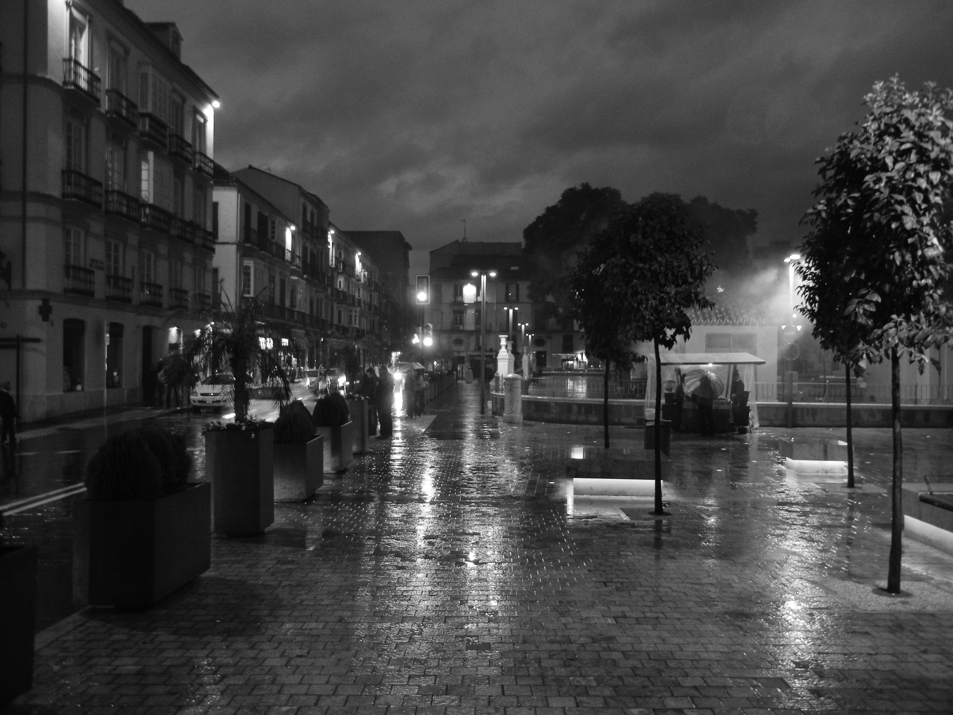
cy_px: 358
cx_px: 476
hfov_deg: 60.0
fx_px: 826
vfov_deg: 46.8
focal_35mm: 30
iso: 202
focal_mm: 5.4
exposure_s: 1/15
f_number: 3.5
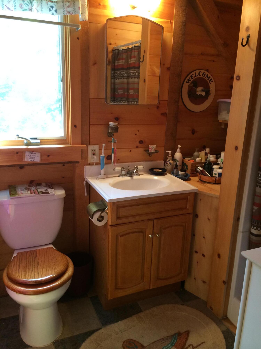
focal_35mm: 30
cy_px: 174
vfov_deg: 60.0
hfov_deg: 46.8
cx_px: 130
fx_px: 302
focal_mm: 4.12
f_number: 2.2
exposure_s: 1/30
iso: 125
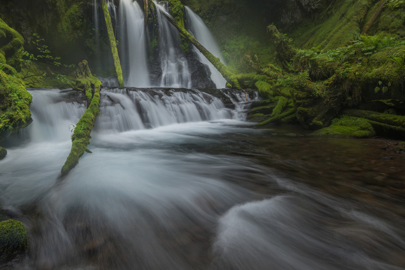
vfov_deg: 57.0
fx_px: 247
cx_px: 174
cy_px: 116
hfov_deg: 78.1
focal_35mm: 22
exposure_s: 1
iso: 400
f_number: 16
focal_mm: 14
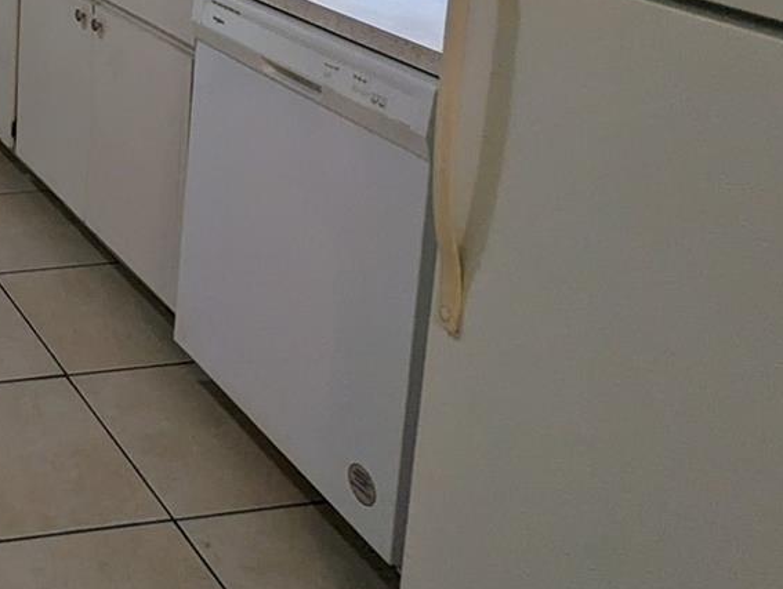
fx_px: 1019
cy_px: -160
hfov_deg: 31.1
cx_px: -268
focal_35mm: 45
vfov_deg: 27.4
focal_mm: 2.35
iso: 107
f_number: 2.2
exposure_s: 1/120
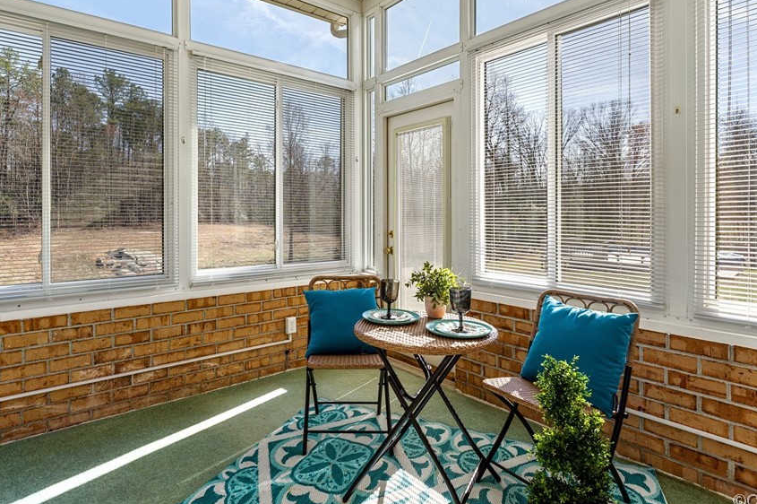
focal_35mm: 19
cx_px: 336
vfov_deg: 63.5
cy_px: 191
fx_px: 400
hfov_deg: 86.5
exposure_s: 1/60
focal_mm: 14.8
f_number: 7.1
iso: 100
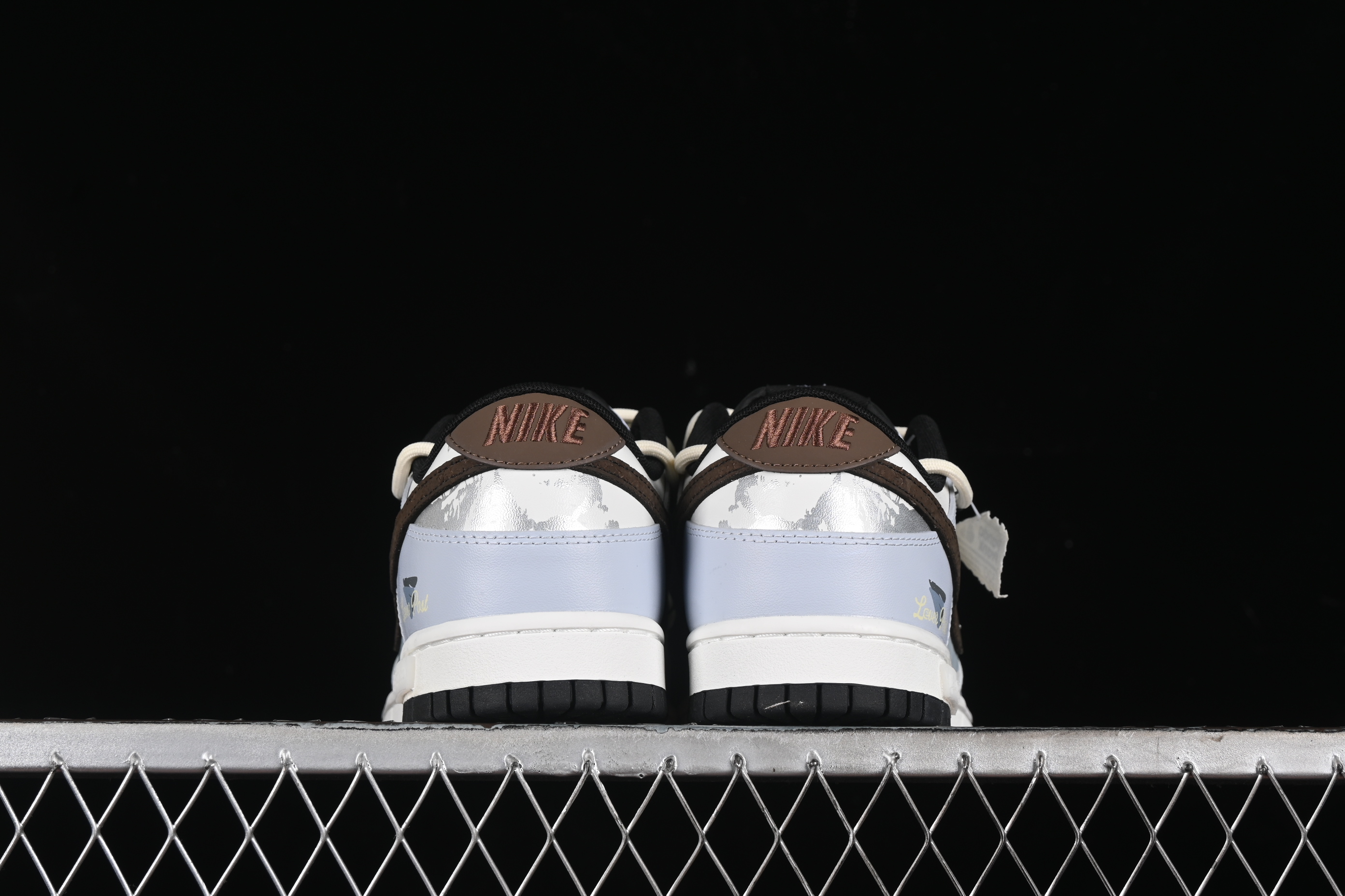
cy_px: 448
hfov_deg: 27.0
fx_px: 2802
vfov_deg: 18.2
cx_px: 672
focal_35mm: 75
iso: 160
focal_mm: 50
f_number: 8
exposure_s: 1/80
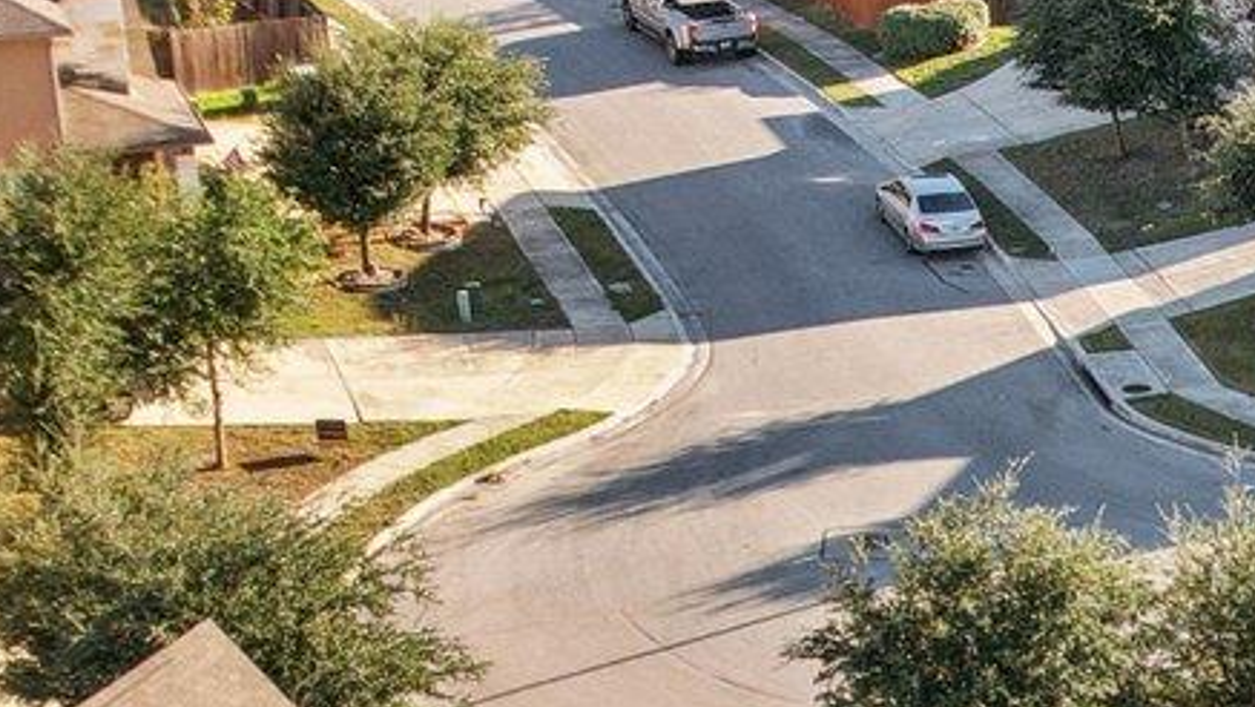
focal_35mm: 108
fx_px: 3595
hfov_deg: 18.9
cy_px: 881
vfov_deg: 11.0
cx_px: 1450
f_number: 2.8
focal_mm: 8.4
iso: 100
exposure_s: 1/400
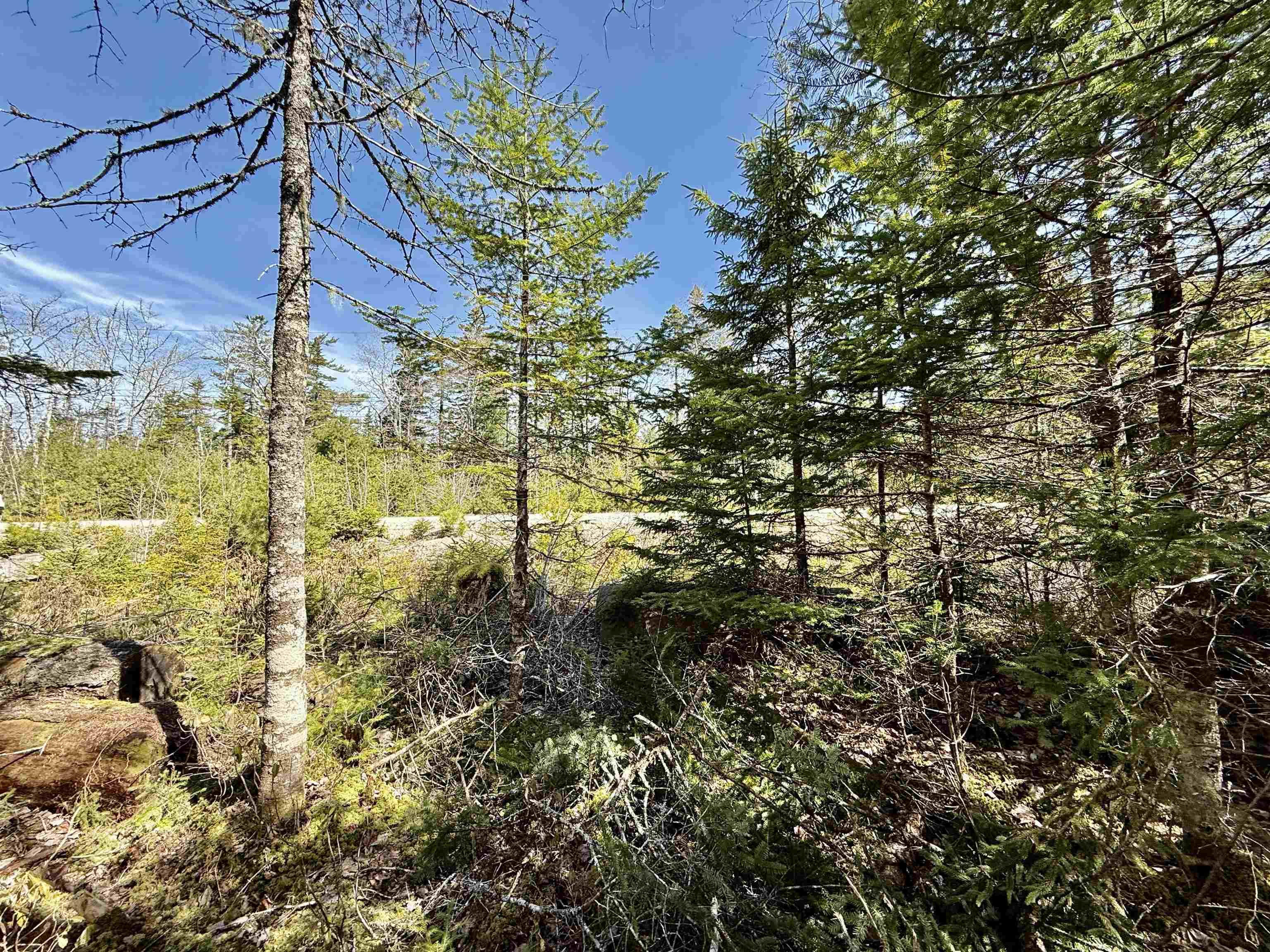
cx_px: 635
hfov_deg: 102.1
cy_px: 476
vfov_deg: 85.7
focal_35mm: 14
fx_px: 514
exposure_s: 1/607
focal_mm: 2.22
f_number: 2.2
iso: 50
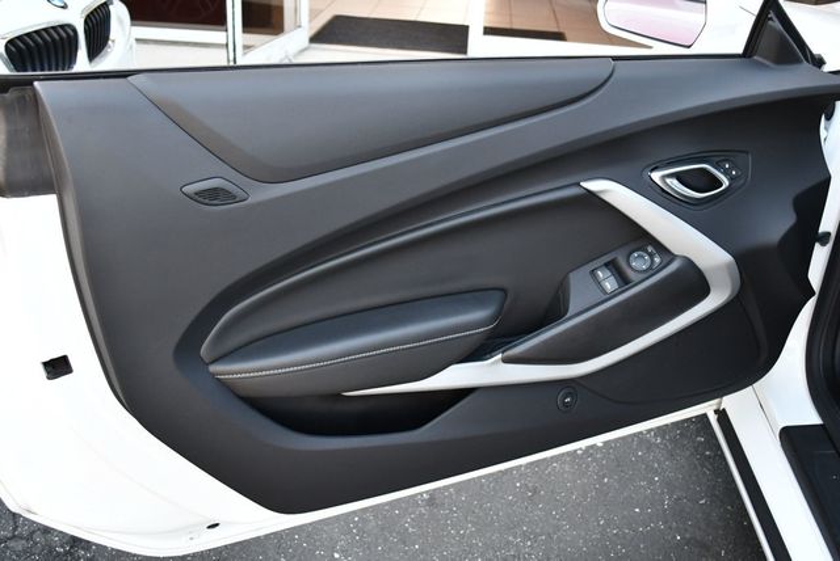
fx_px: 841
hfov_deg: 53.1
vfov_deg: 36.9
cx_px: 420
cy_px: 280
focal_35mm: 36
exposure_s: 1/250
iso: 560
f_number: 3.5
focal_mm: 18
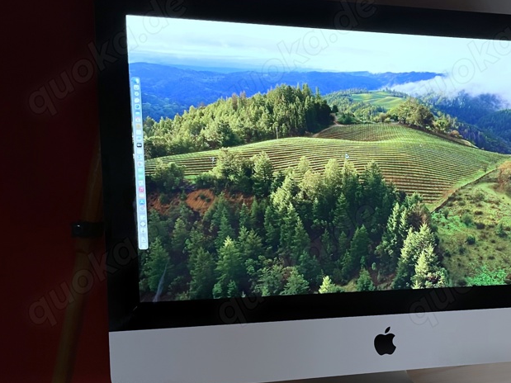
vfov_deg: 33.8
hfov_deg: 43.1
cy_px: 275
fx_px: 620
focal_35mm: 42
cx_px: 396
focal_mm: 4.2
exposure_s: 1/40
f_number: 1.6
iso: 500
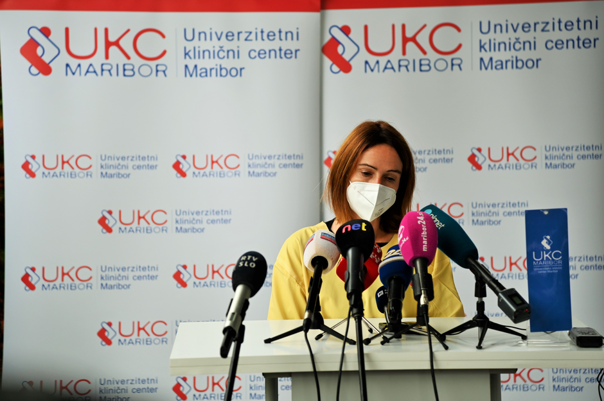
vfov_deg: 11.4
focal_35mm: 120
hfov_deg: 17.1
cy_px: 200
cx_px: 302
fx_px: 2012
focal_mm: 120
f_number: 4
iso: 400
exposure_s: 1/125
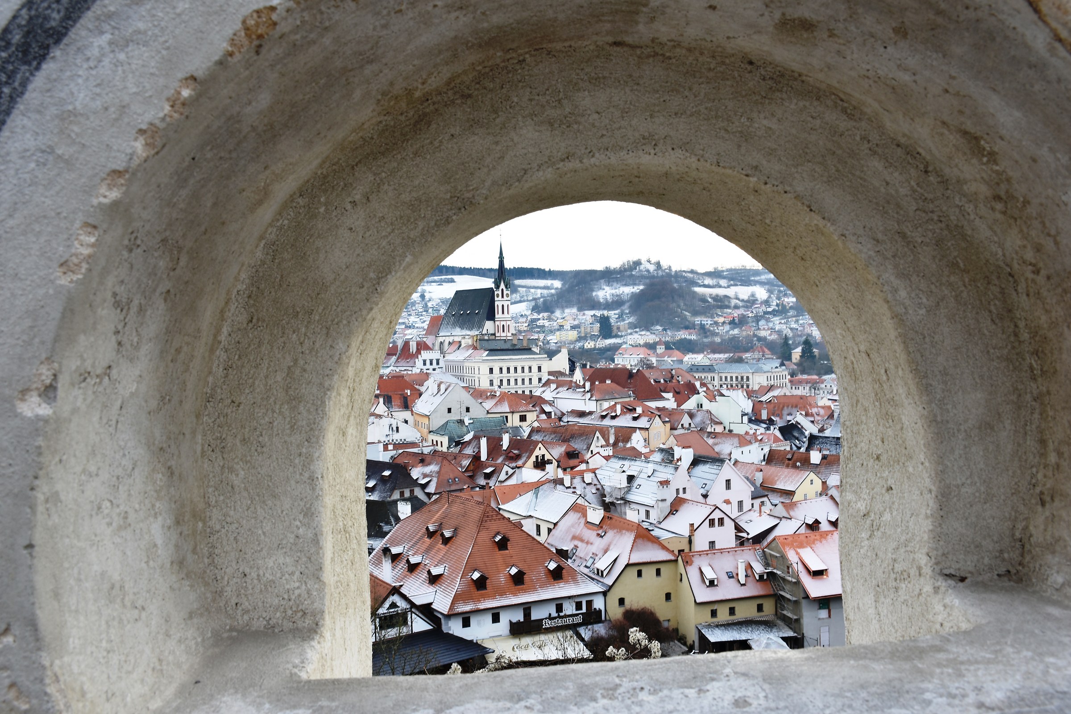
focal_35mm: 27
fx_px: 803
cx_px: 536
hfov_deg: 67.4
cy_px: 357
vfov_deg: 47.9
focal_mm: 18
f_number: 8
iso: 100
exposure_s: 1/40
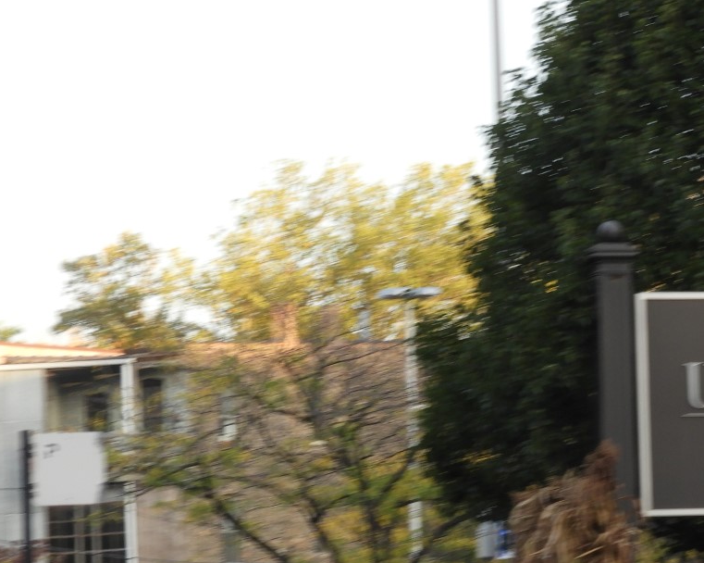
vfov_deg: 6.7
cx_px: 655
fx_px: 4811
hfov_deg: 8.3
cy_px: 378
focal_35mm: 231
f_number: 5
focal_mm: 22.4
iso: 110
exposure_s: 1/60
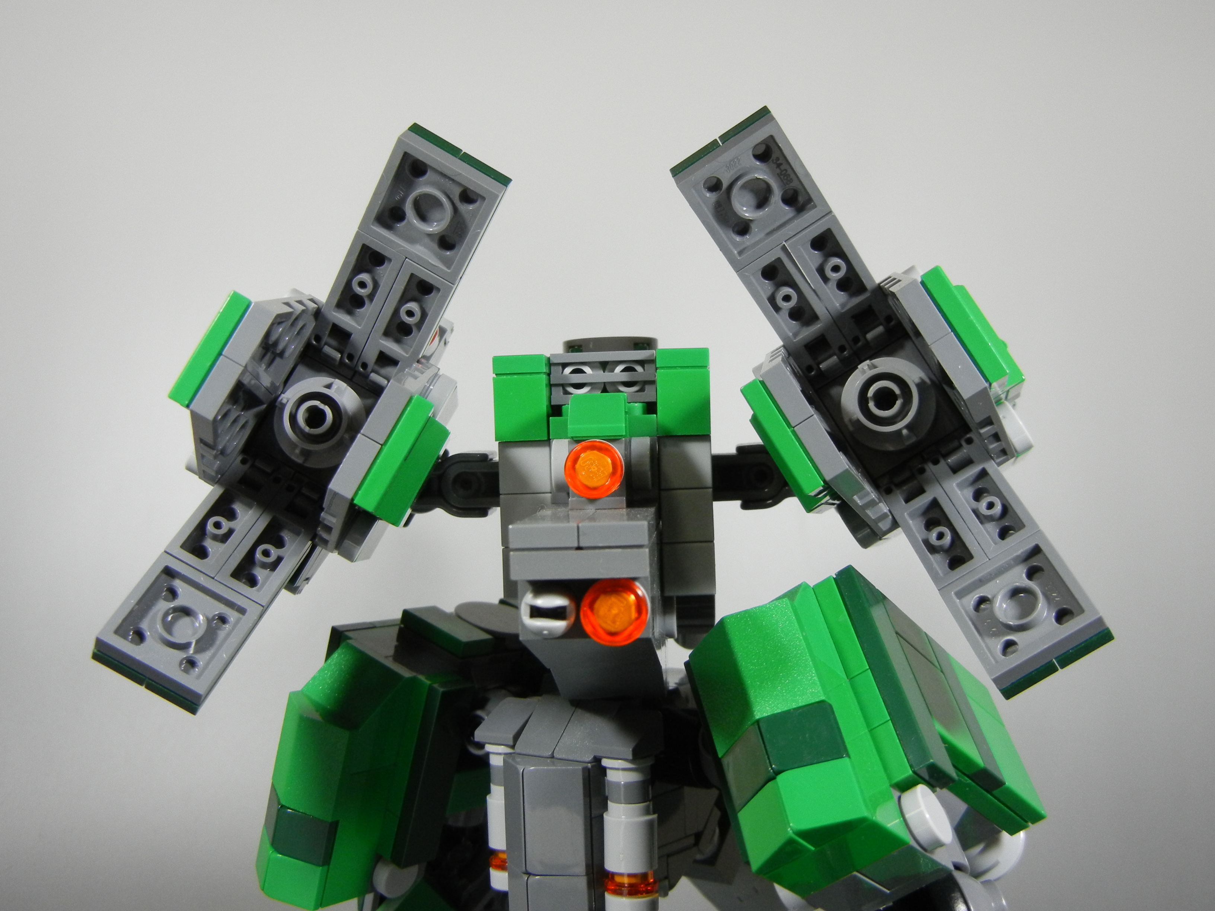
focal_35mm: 39
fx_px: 1369
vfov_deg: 36.8
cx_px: 608
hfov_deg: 47.9
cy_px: 456
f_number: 3.7
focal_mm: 7.1
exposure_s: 1/39.8
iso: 400
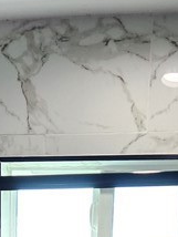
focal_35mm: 110
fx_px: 753
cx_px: 130
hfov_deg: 13.4
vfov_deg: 13.6
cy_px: 550
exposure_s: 1/180
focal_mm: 5.4
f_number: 1.8
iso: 160
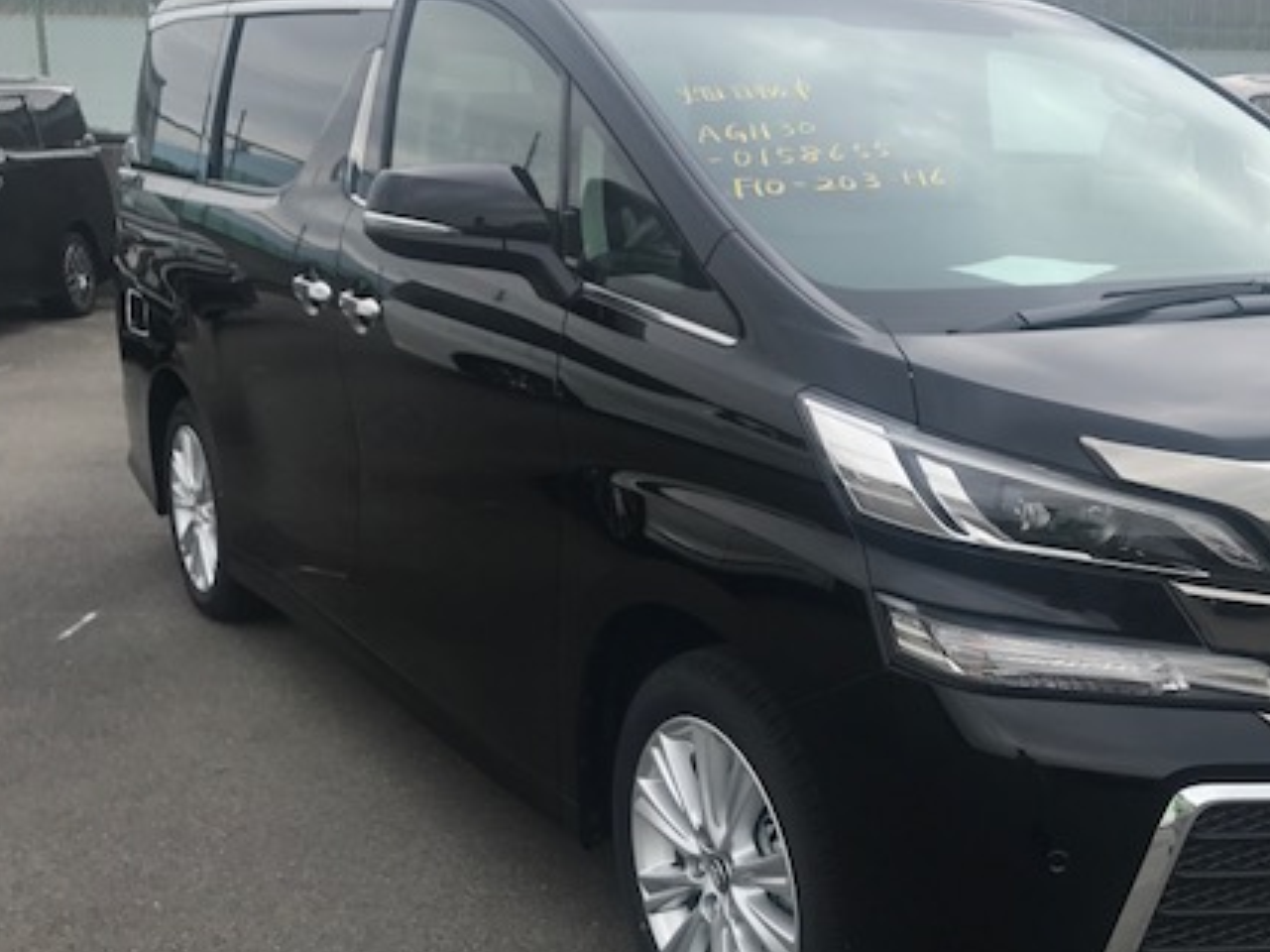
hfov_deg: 43.7
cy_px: 544
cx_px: 913
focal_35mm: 42
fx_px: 1540
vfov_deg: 34.3
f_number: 1.8
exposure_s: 1/840
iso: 20
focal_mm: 3.99
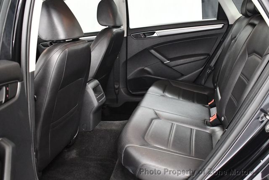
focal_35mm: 36
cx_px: 134
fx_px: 269
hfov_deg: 53.1
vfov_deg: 36.9
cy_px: 90
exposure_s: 1/60
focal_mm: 18
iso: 4000
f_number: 3.5
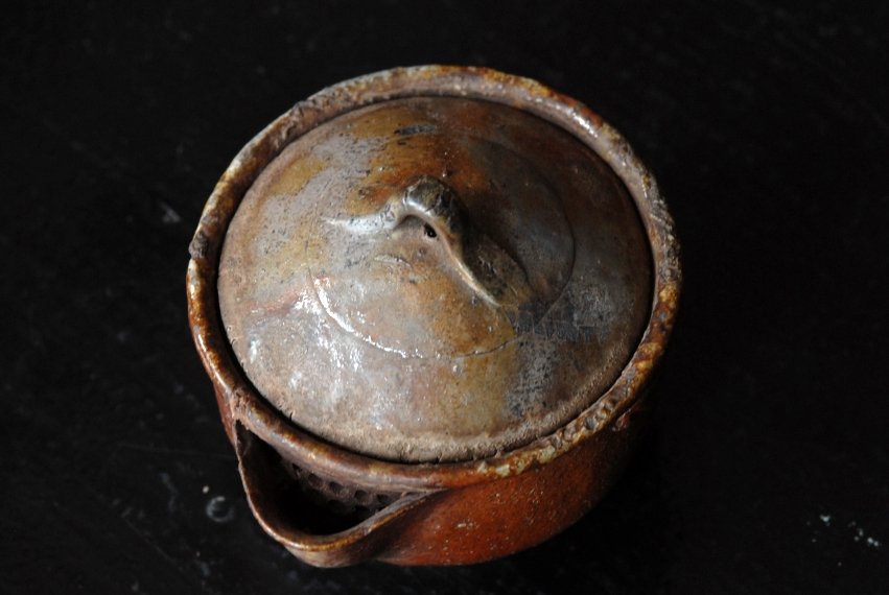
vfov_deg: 8.7
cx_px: 444
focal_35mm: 158
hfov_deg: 13.0
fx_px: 3895
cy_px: 298
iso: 400
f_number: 10
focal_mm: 105
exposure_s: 1/60
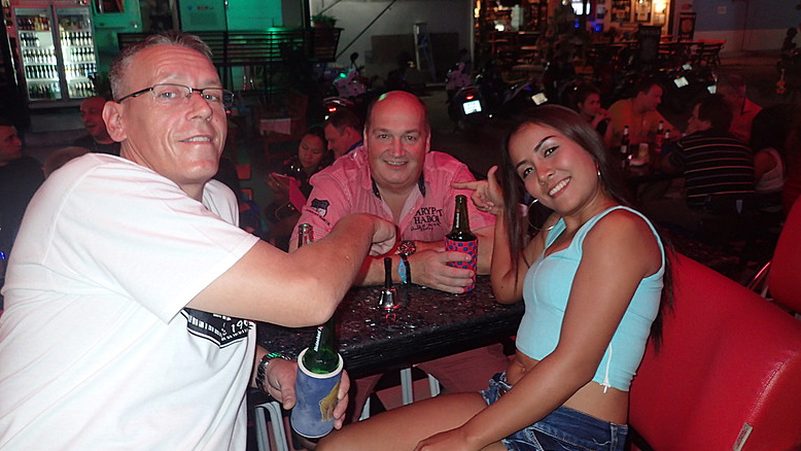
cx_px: 407
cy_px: 185
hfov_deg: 67.9
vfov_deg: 41.4
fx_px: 595
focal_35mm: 28
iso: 250
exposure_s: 1/30
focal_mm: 4.5
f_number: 2
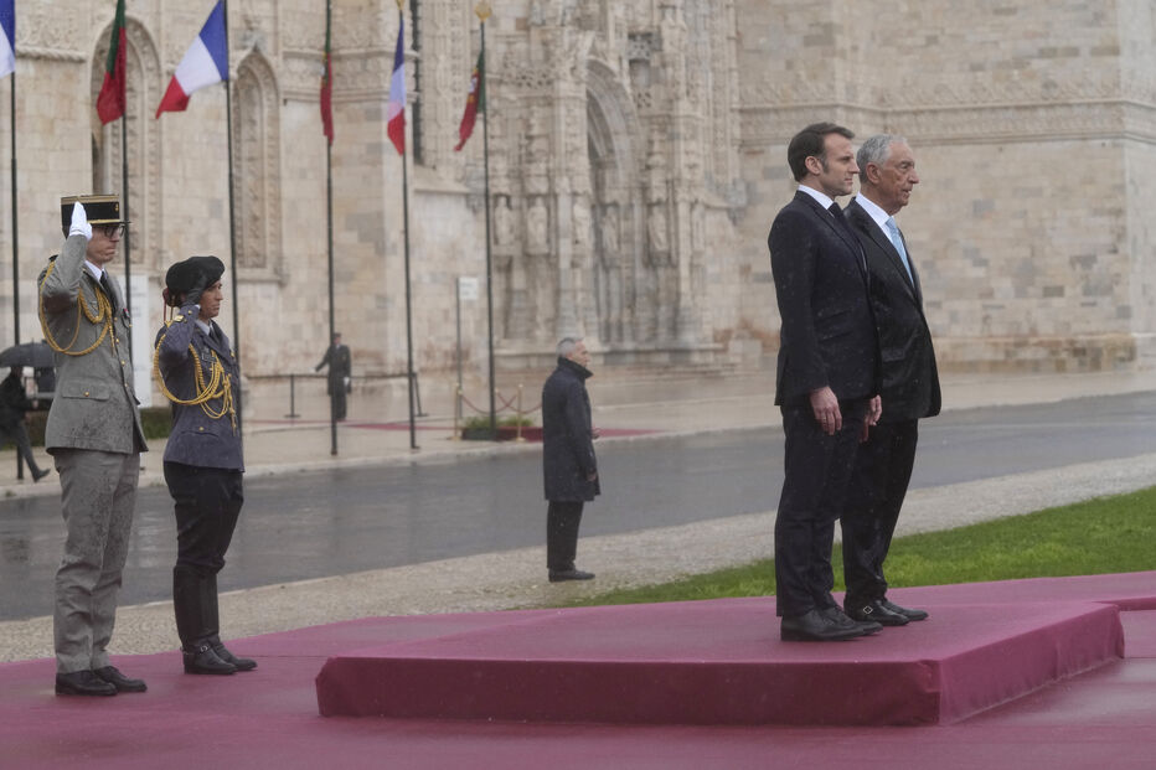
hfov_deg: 20.8
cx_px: 578
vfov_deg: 14.0
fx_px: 3146
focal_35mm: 98
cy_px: 385
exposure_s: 1/1600
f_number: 5.6
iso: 2000
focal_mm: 98
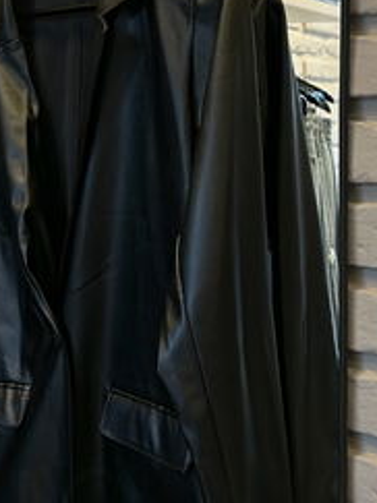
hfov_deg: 25.5
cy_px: 127
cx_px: 118
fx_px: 828
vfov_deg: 33.2
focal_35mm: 57
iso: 125
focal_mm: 5.7
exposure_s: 1/50
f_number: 1.5
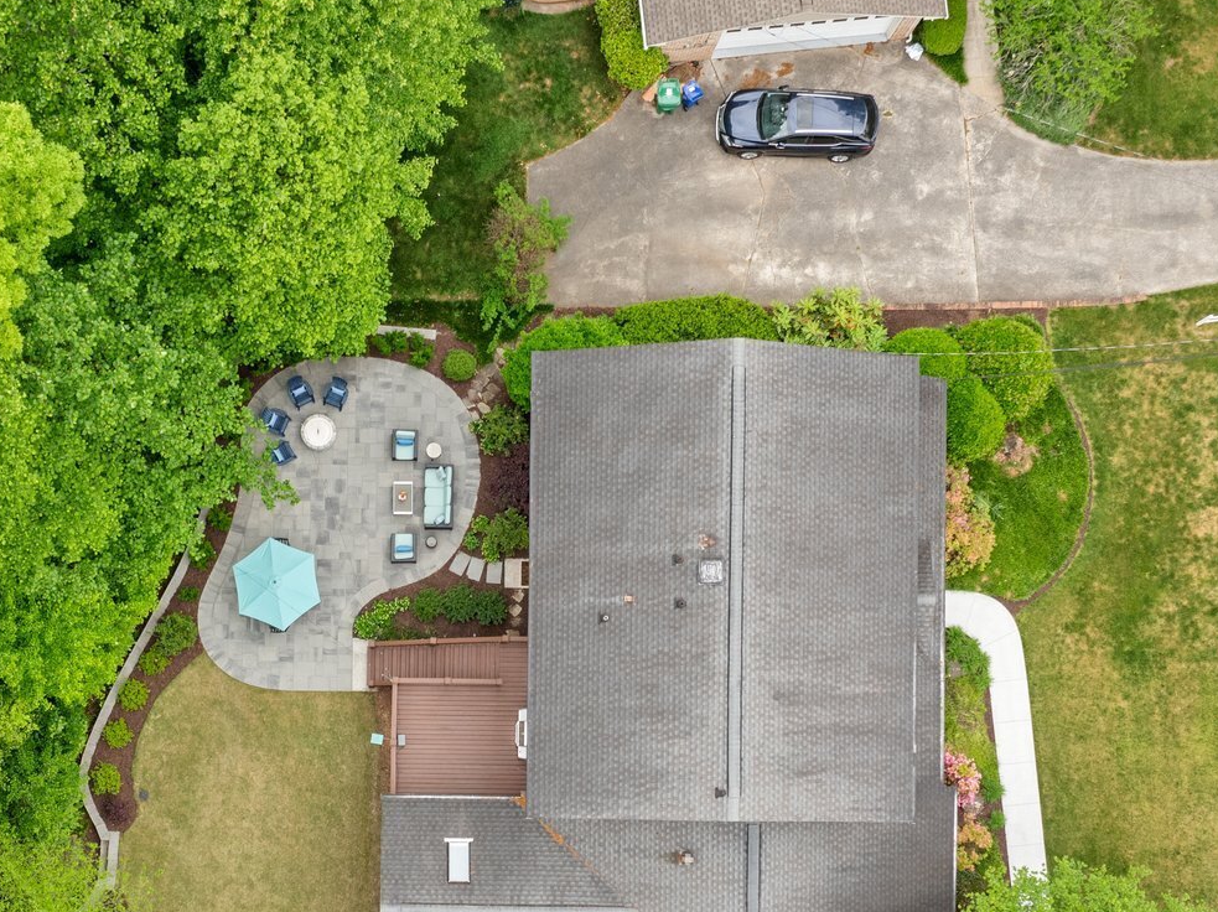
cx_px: 380
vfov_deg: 28.3
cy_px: 773
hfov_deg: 37.7
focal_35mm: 50
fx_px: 1758
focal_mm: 12.29
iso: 100
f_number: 2.8
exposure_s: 1/30
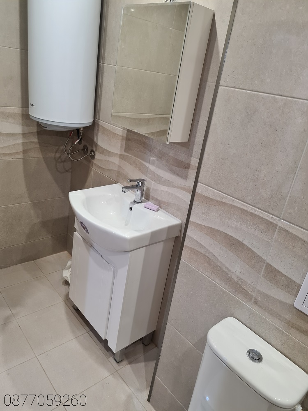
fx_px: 308
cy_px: 206
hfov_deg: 53.1
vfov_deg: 67.3
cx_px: 154
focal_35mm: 26
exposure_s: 1/50
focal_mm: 5.4
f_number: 1.8
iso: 160
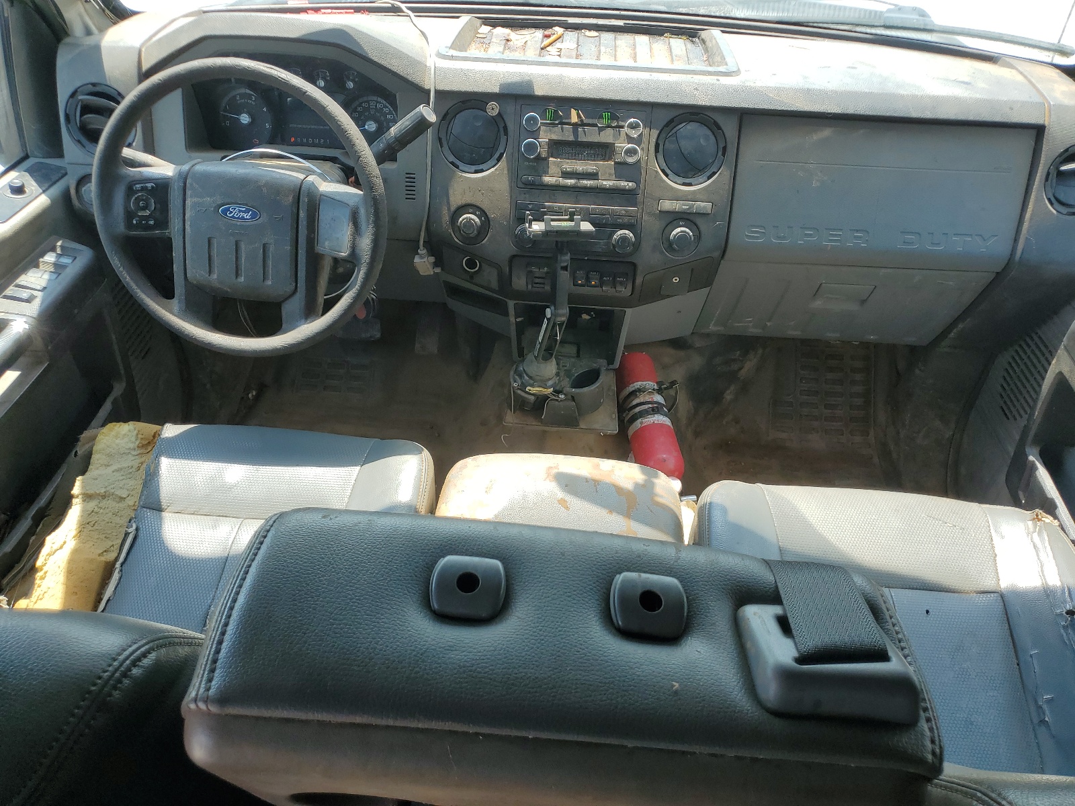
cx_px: 538
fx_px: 807
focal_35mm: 26
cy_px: 403
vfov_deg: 53.1
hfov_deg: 67.3
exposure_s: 1/588
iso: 50
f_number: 1.5
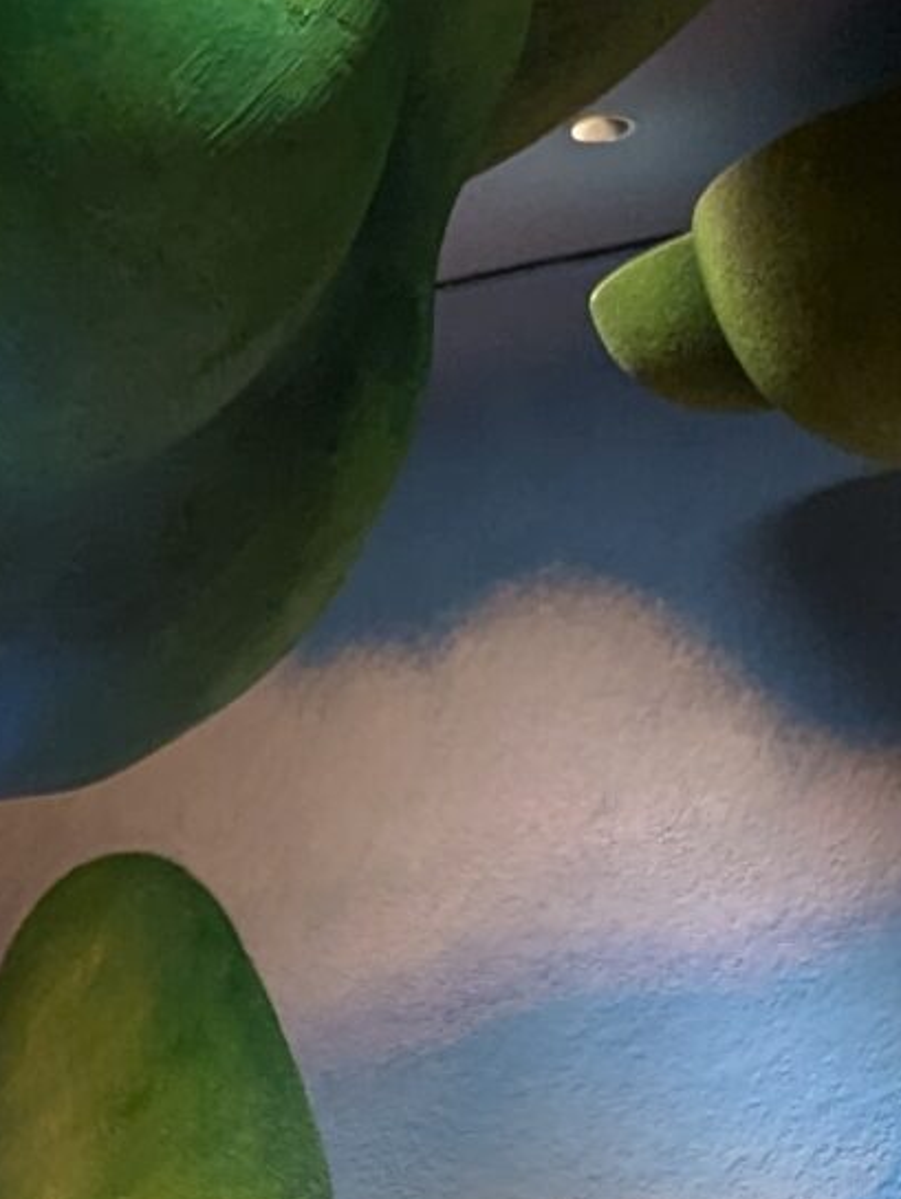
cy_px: 2078
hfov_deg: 11.7
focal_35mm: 113
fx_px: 3915
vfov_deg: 15.3
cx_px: -923
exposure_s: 1/61.3
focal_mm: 6.81
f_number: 1.85
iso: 107
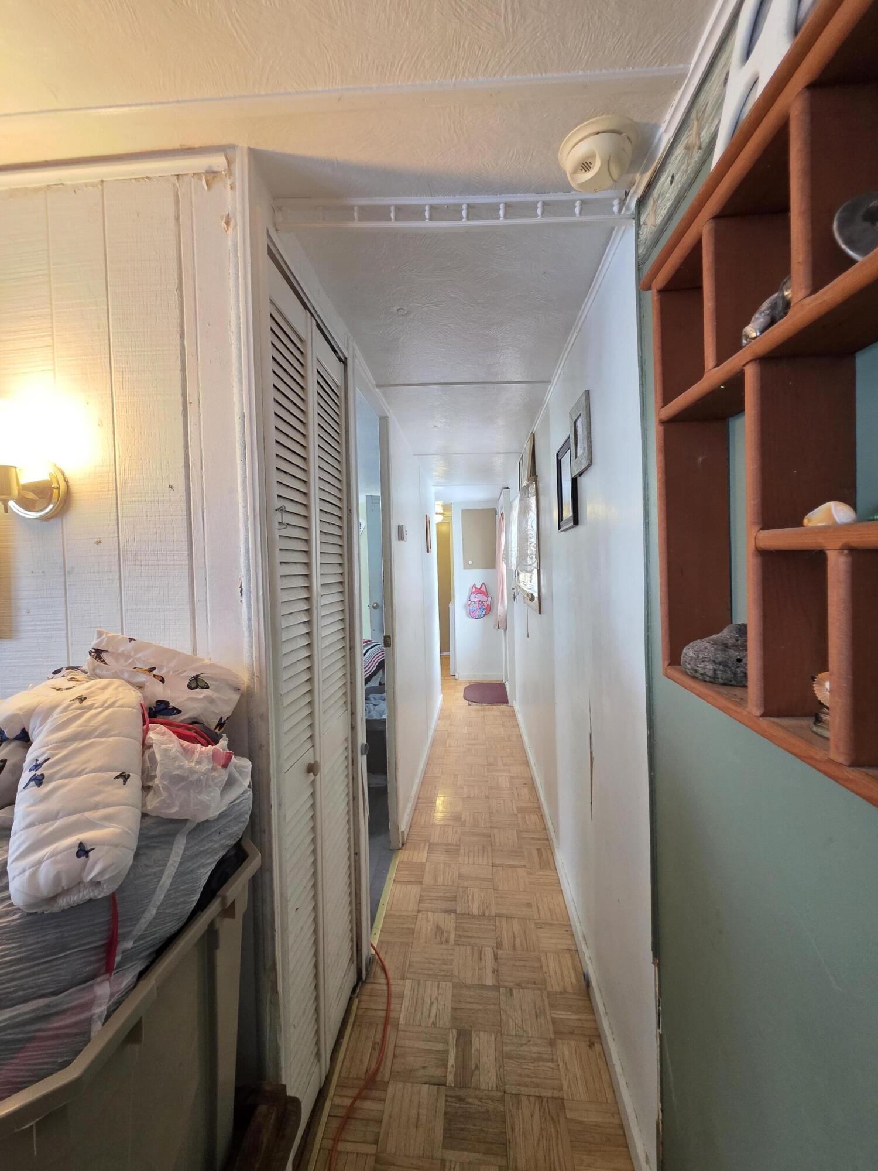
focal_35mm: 13
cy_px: 586
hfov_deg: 89.9
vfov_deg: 106.2
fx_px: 440
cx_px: 439
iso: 250
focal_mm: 2.2
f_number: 1.9
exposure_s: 1/60
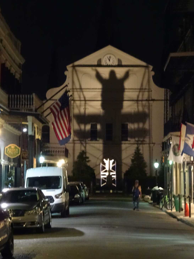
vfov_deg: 17.1
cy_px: 130
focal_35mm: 115
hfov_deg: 12.9
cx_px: 97
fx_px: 859
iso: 3200
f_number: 5.6
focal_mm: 19.68
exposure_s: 1/8
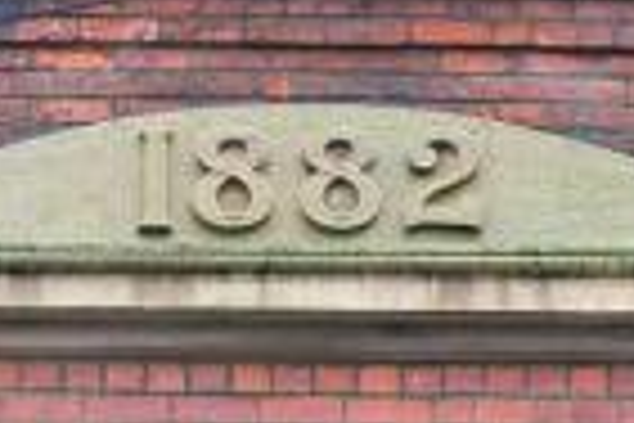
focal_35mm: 178
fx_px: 3129
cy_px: 646
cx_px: 315
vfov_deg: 7.6
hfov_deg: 11.6
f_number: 3.5
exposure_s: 1/50
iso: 200
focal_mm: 35
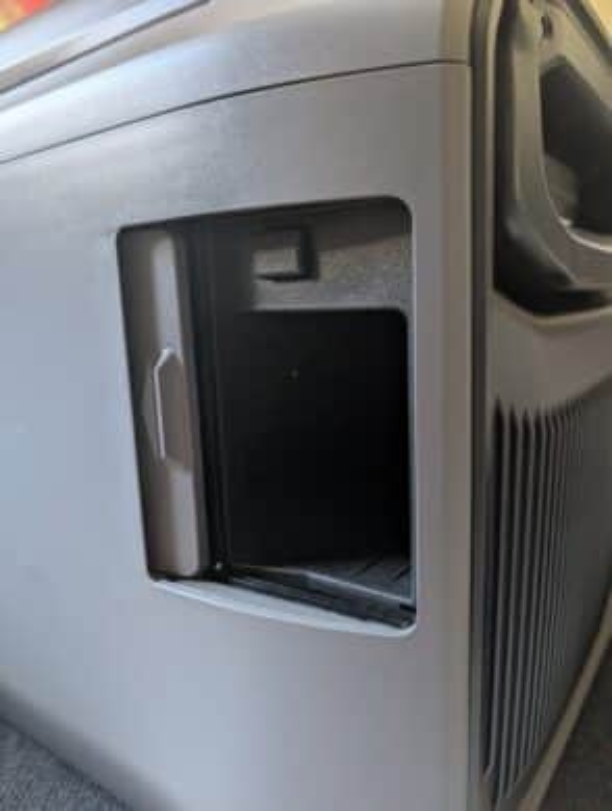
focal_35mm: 24
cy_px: 406
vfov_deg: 71.5
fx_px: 564
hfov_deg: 57.0
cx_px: 306
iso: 131
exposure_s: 1/27.2
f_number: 1.68
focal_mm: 6.9
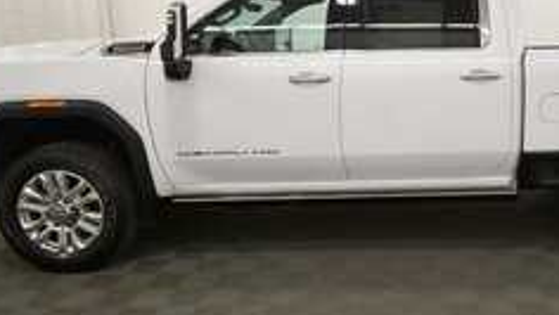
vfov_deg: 36.5
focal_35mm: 32
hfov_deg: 58.6
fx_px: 475
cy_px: 117
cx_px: 403
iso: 720
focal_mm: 12
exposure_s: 1/250
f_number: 4.8
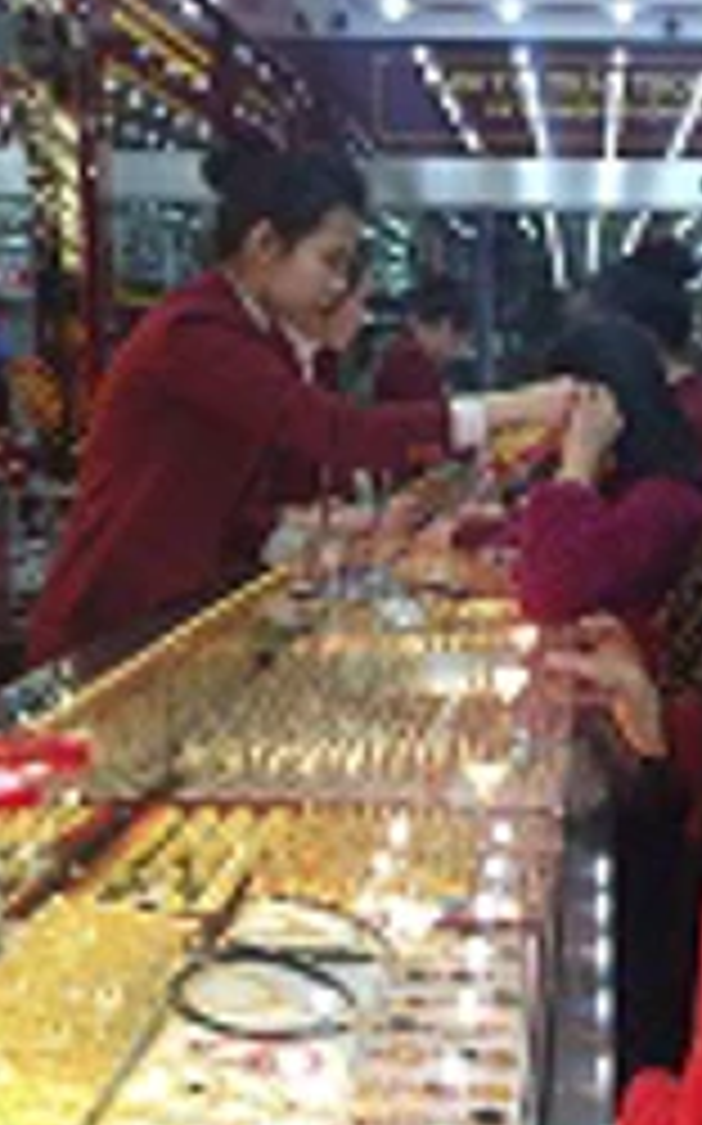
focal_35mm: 48
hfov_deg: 26.3
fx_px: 1471
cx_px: 576
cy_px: 634
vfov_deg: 41.8
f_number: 2.2
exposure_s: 1/120
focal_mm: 4.15
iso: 50
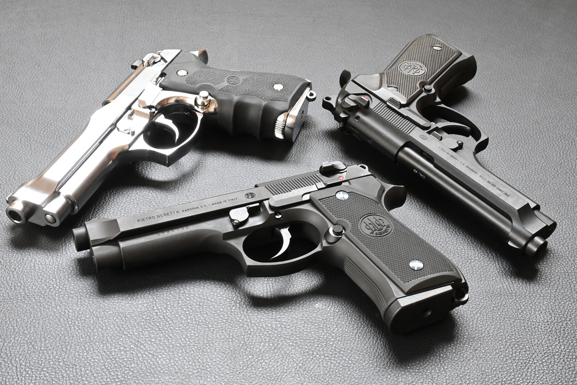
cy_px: 192
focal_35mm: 54
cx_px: 288
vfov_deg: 25.1
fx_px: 865
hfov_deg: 36.9
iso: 1600
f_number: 14
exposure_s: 1/8
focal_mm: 36
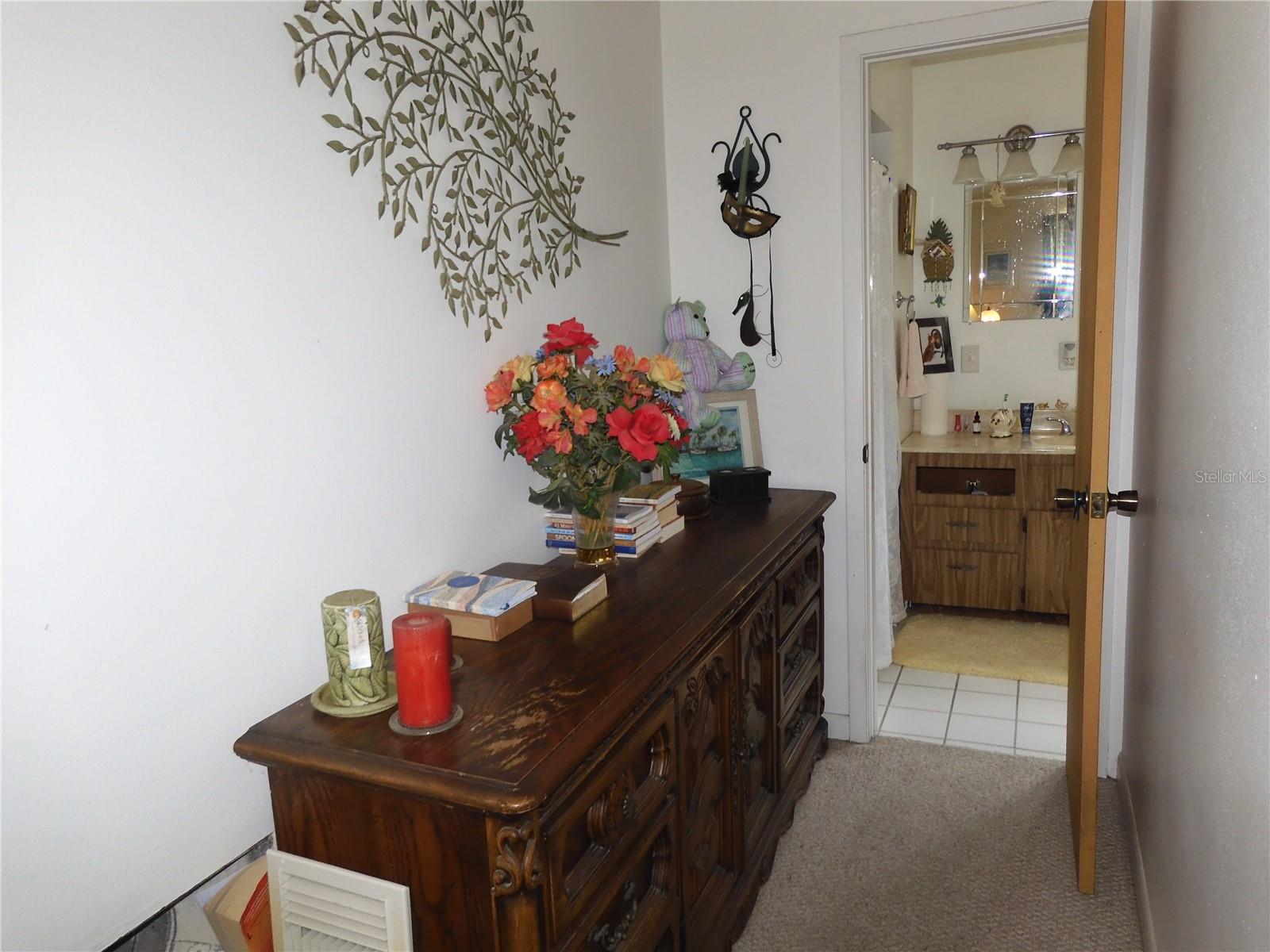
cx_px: 635
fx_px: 881
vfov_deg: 56.8
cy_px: 476
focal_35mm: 24
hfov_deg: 71.6
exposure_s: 1/30
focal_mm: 4.3
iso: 200
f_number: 3.4
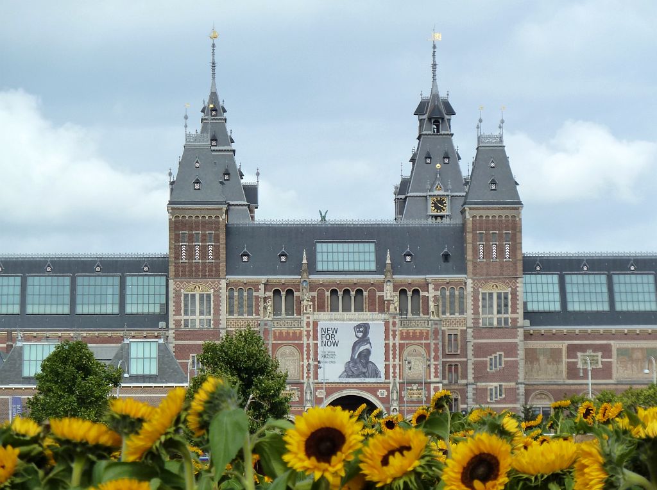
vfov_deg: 8.8
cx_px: 328
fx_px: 3202
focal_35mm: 169
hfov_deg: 11.7
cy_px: 245
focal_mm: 27.8
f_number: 4.5
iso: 125
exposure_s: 1/500
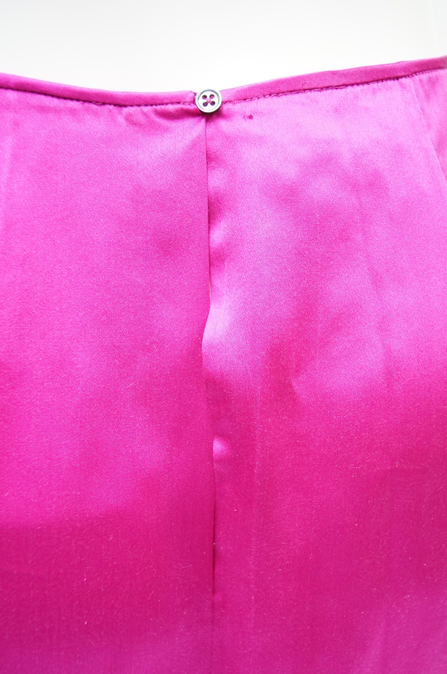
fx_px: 673
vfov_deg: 53.2
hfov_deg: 36.8
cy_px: 337
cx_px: 224
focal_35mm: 36
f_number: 4
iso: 2000
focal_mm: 24
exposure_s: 1/60
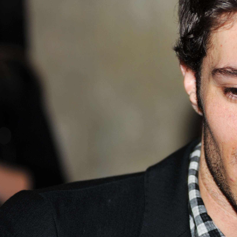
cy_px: 136
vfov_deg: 9.8
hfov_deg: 9.7
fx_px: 1379
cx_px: 284
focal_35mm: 178
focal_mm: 80
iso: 200
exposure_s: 1/60
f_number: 3.2
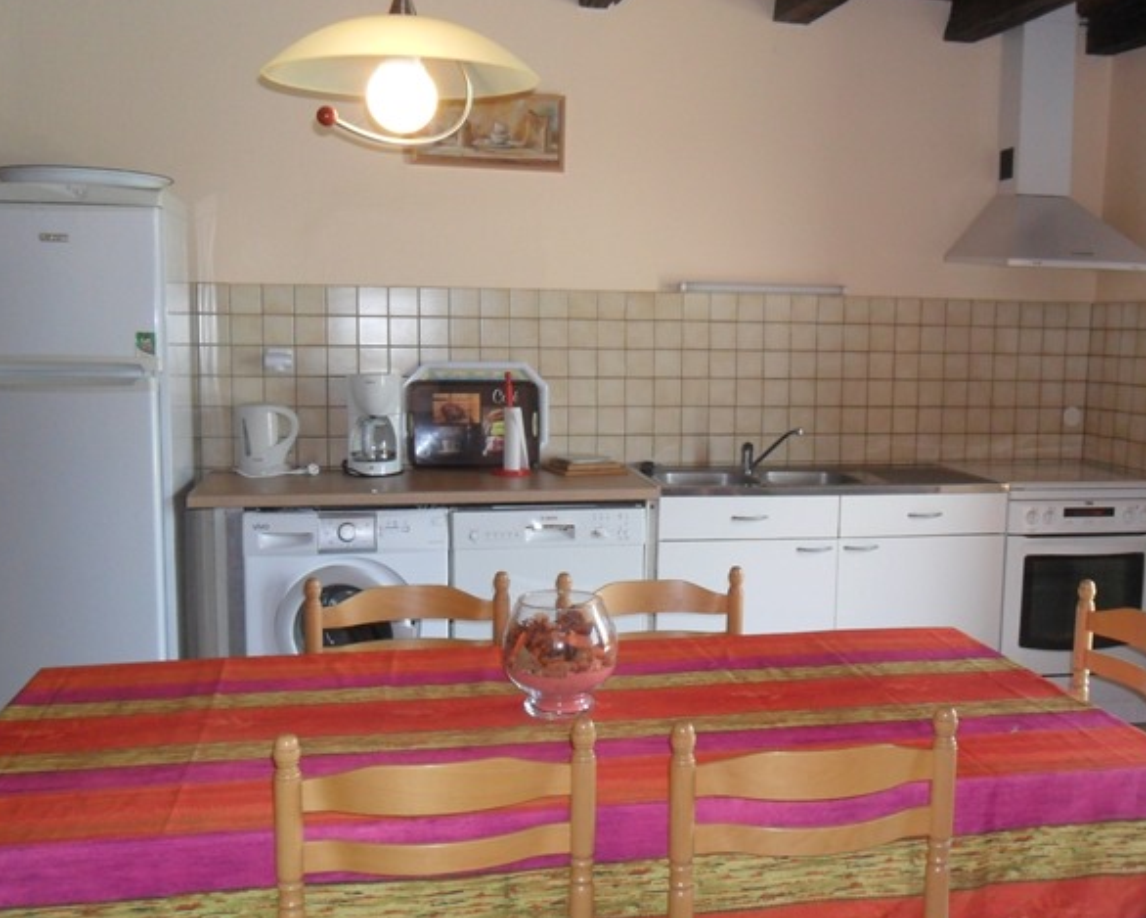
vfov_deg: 41.2
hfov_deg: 49.9
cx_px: 698
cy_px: 468
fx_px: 1221
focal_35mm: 36
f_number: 3.5
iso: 160
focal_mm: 4.9
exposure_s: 1/45
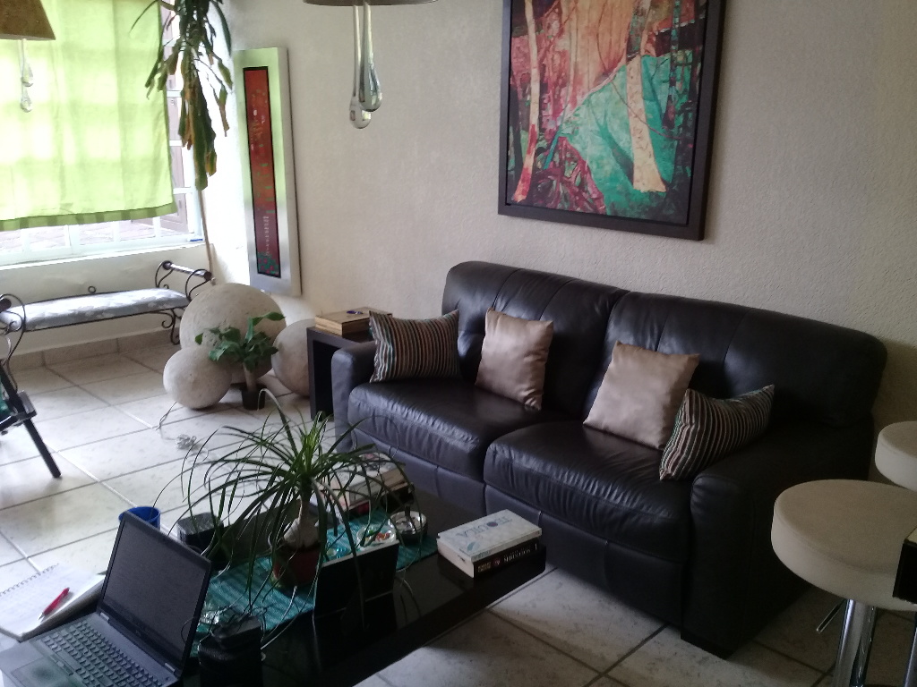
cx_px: 458
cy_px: 344
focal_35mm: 31
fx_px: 821
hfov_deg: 58.4
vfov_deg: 45.4
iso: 100
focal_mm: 3.3
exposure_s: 1/33
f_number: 2.2
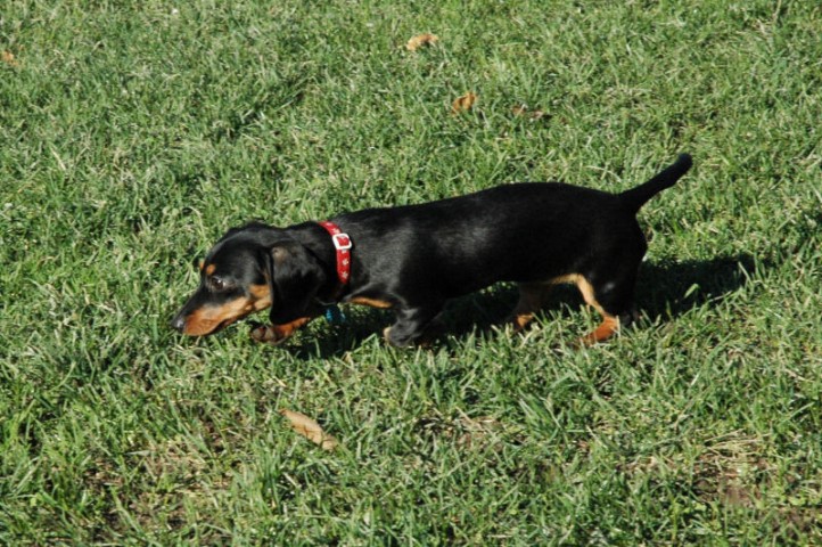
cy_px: 274
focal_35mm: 105
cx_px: 411
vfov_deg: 13.0
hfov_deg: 19.5
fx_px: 2395
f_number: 11
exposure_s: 1/500
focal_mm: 70
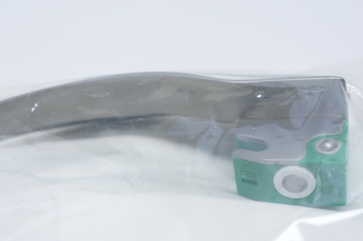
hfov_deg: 19.9
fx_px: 1034
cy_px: 126
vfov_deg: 13.3
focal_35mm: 103
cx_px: 150
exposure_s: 1/50
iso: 800
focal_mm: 55
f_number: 7.1
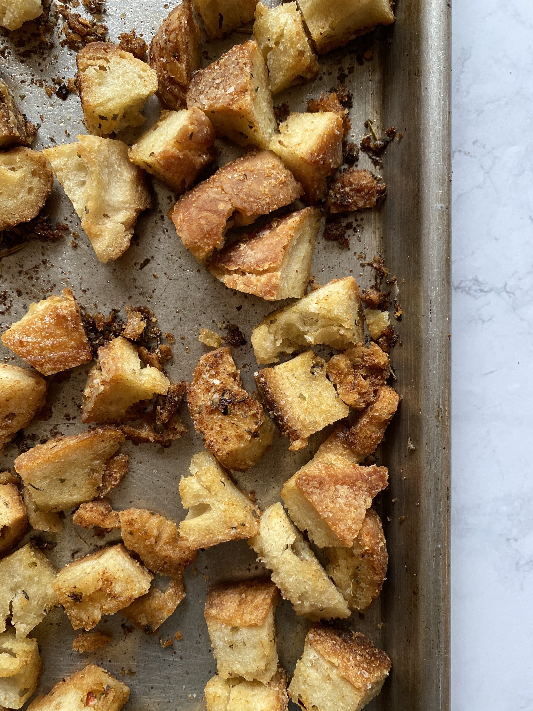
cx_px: 266
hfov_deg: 53.1
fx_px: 534
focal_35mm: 26
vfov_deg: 67.3
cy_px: 356
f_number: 1.8
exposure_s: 1/60
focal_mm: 4.25
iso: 250
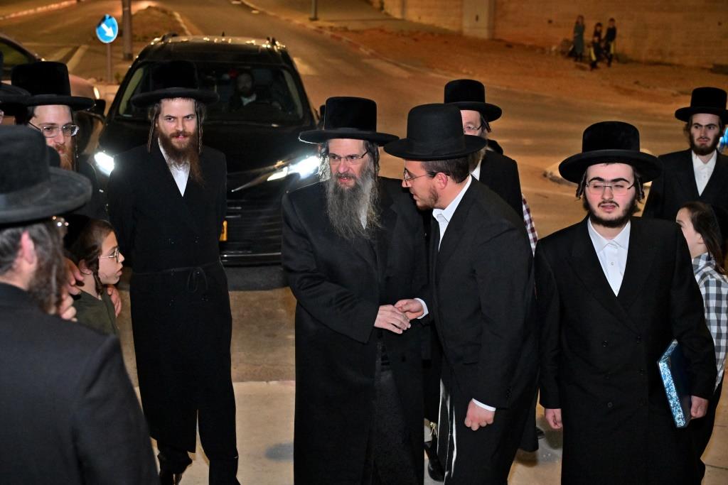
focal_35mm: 46
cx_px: 364
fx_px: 930
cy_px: 242
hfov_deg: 42.7
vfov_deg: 29.3
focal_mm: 46
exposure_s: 1/200
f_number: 4
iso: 4000
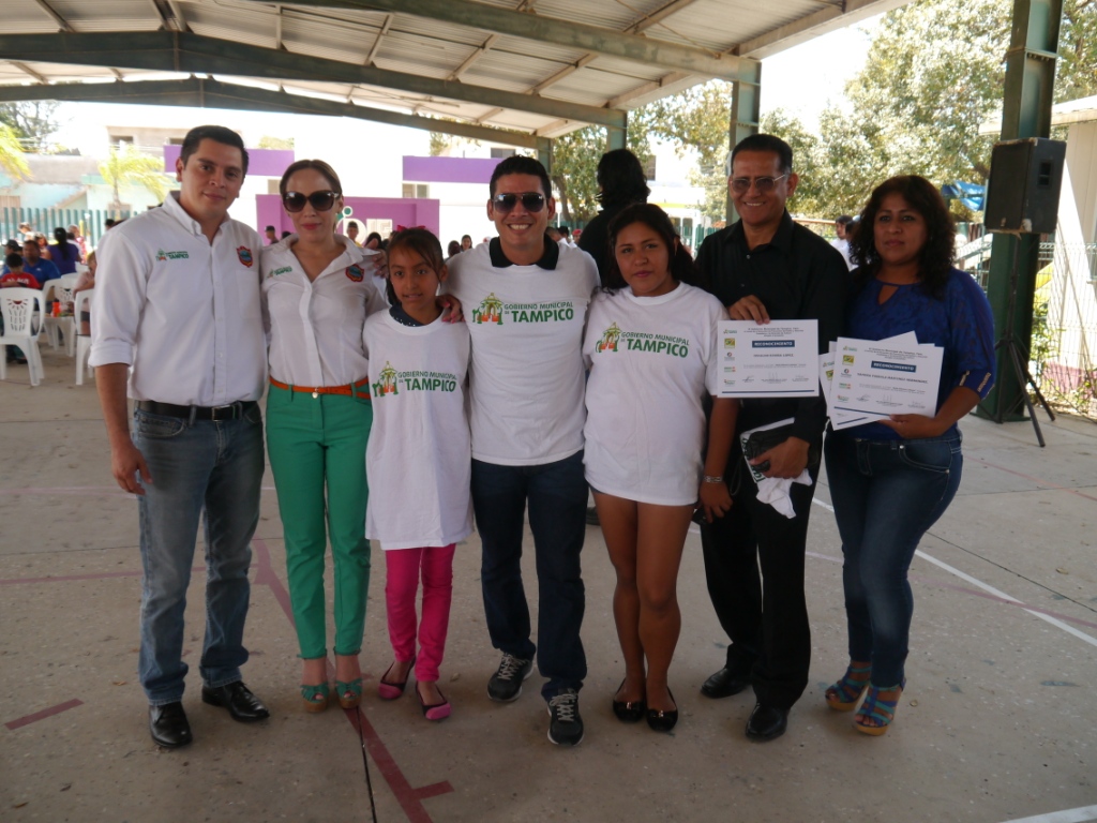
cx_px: 548
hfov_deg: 60.0
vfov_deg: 46.8
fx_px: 951
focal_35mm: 30
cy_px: 412
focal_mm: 15
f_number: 5
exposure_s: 1/100
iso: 200
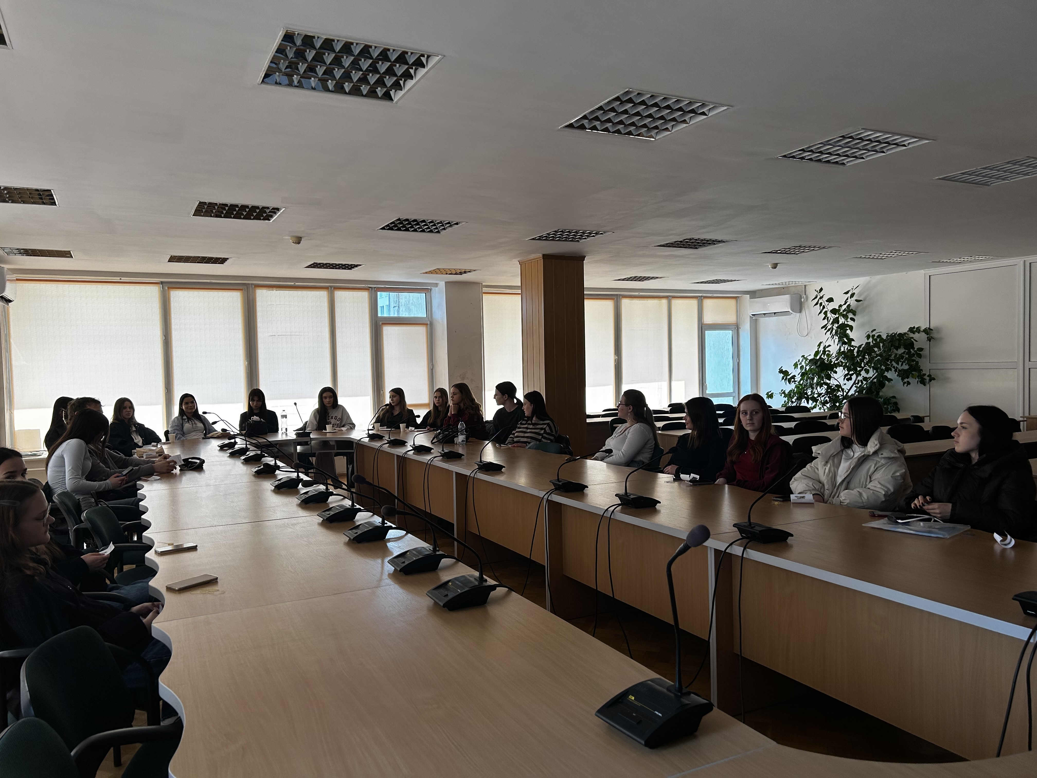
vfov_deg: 53.1
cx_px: 518
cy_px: 389
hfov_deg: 67.3
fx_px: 779
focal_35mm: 26
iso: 50
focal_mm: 5.7
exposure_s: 1/326
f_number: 1.5
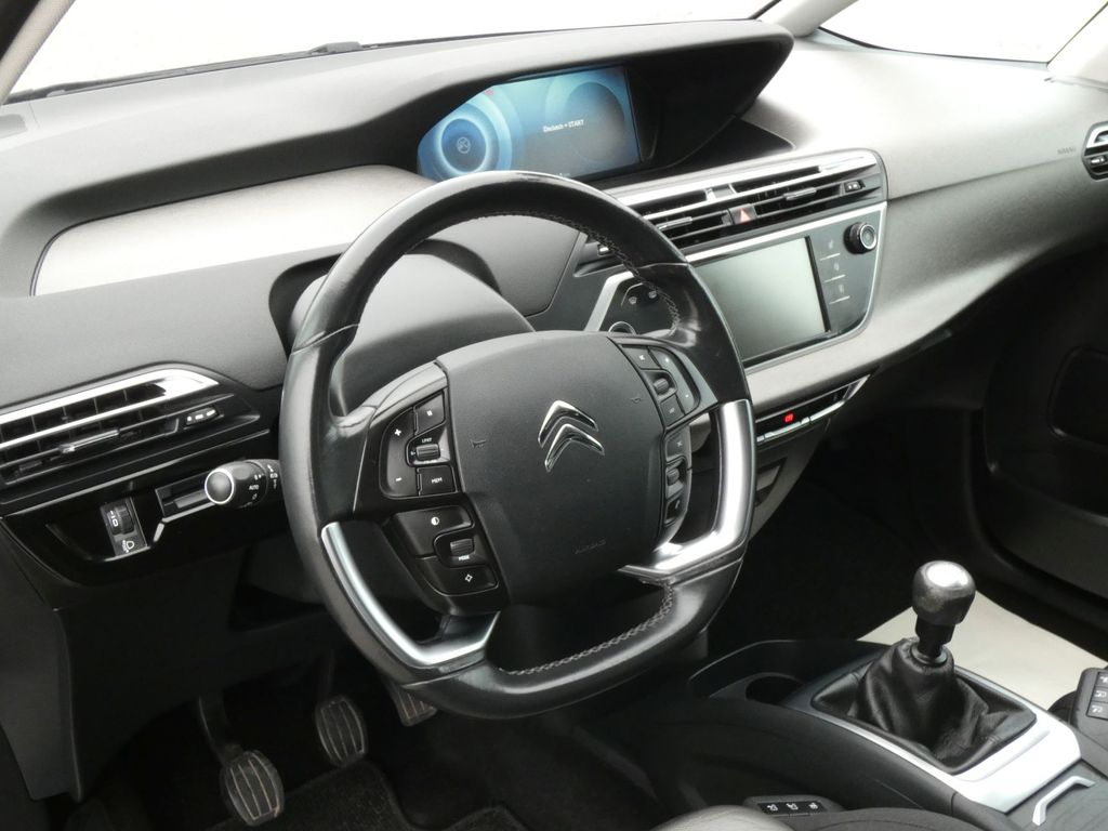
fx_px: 1312
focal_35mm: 41
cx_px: 554
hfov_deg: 45.8
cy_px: 416
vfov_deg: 35.1
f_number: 5.6
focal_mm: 7.3
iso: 500
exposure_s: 1/80
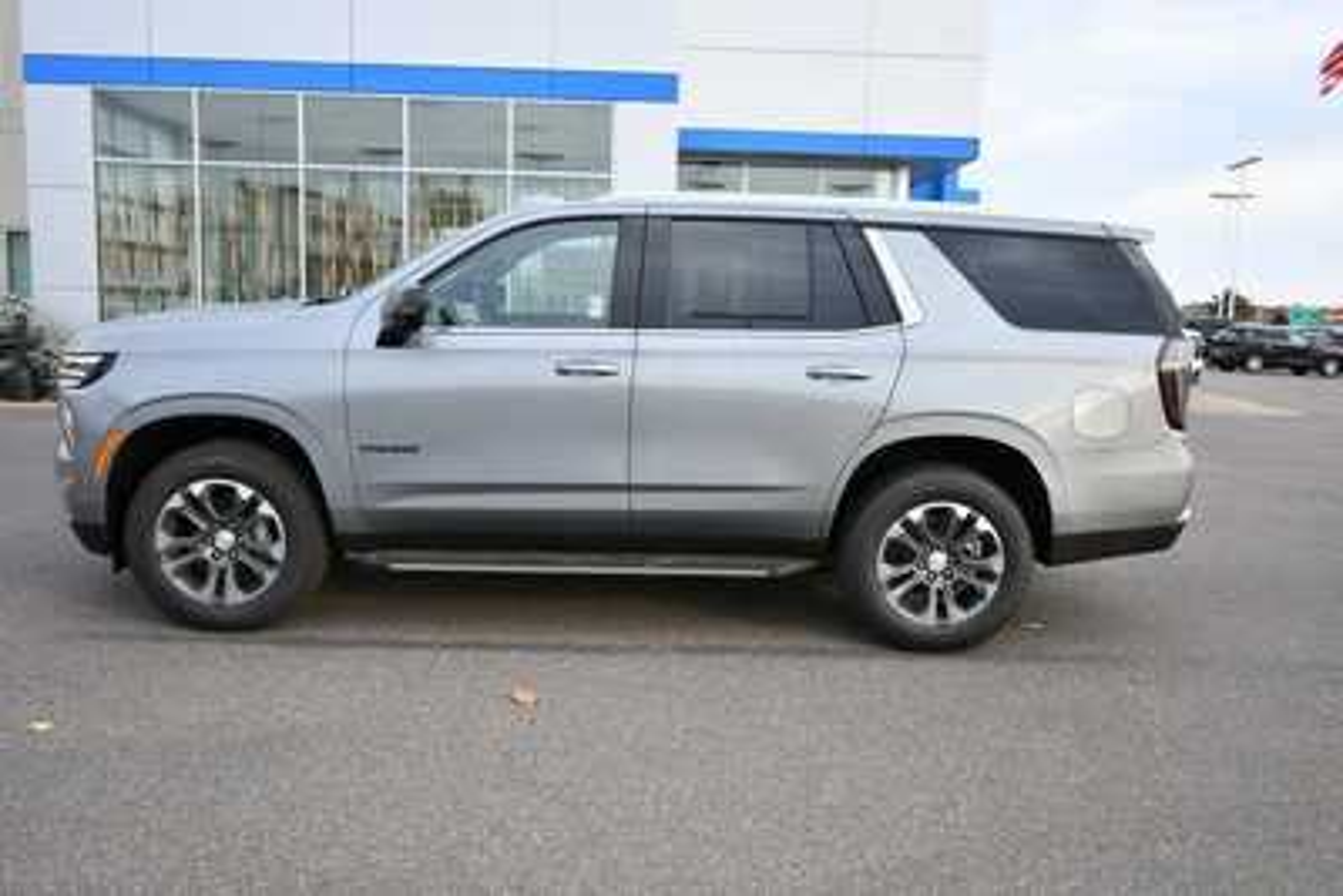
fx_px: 1120
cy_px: 448
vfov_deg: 43.6
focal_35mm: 30
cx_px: 672
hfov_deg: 61.9
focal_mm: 20
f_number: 5.6
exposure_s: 1/250
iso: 450
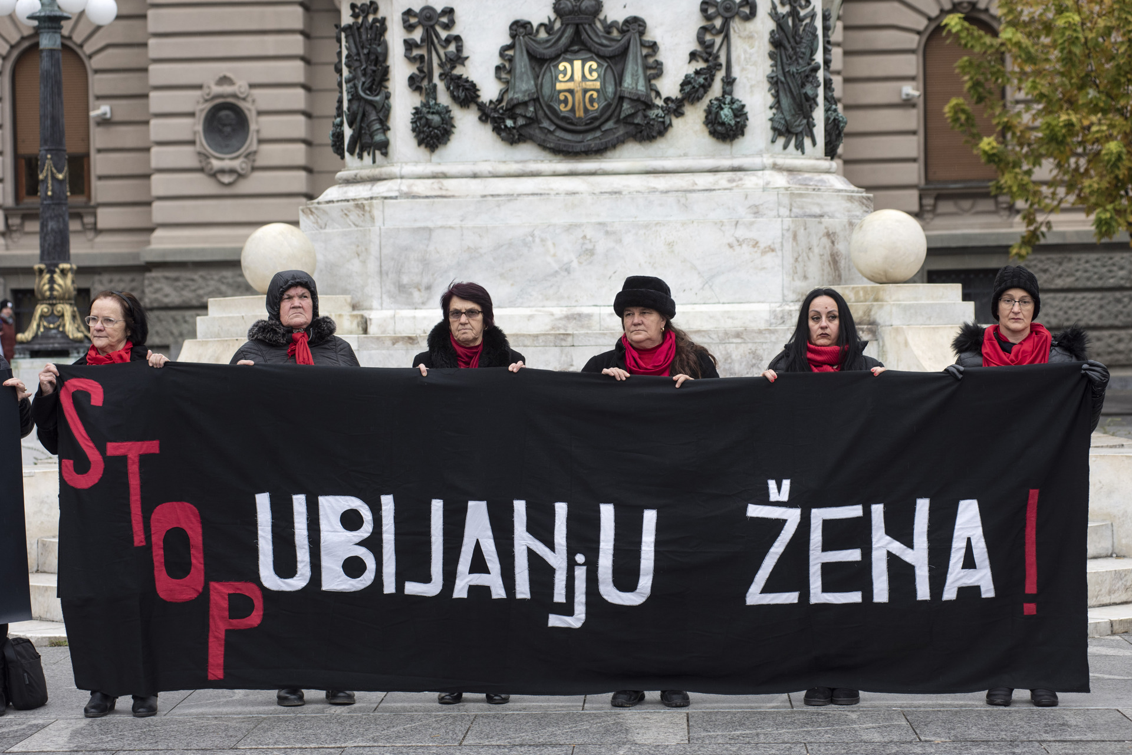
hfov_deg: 10.3
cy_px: 378
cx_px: 566
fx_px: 6290
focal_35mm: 200
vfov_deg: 6.9
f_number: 5
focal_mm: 200
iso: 400
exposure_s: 1/250
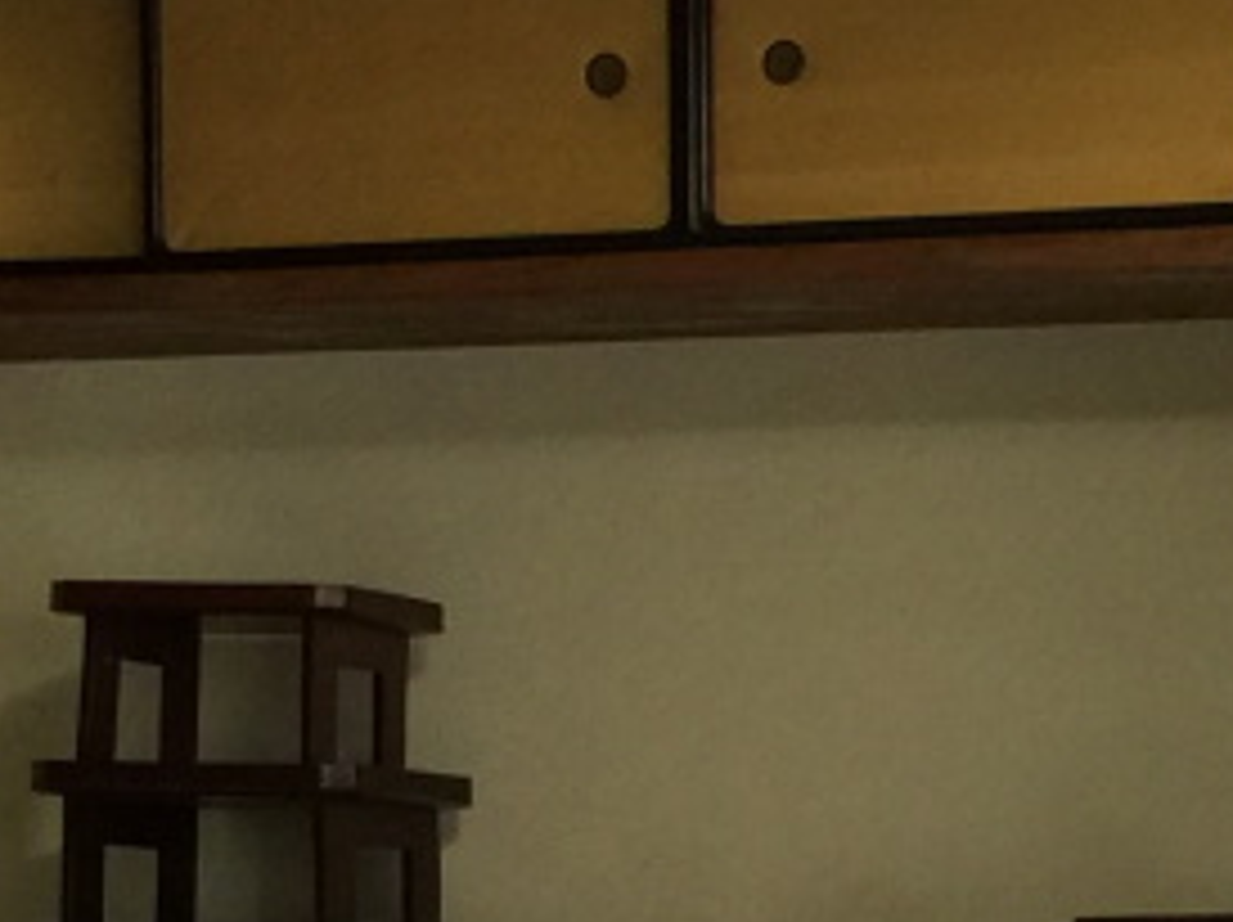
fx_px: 5659
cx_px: 922
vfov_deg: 9.0
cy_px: 1446
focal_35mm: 159
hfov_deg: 12.4
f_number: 2.2
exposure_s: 1/30
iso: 50
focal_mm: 4.15
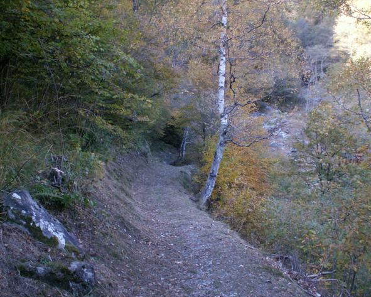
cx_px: 191
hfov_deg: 49.1
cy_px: 148
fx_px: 406
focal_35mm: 37
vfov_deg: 40.1
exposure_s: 1/40
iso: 80
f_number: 2.8
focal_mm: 5.86
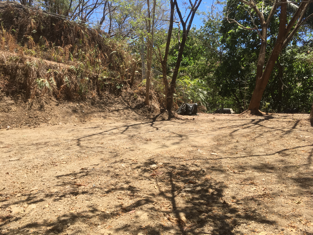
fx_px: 262
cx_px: 156
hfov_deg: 61.7
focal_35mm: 29
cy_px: 118
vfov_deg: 48.2
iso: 25
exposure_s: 1/894
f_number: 2.2
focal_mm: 4.15
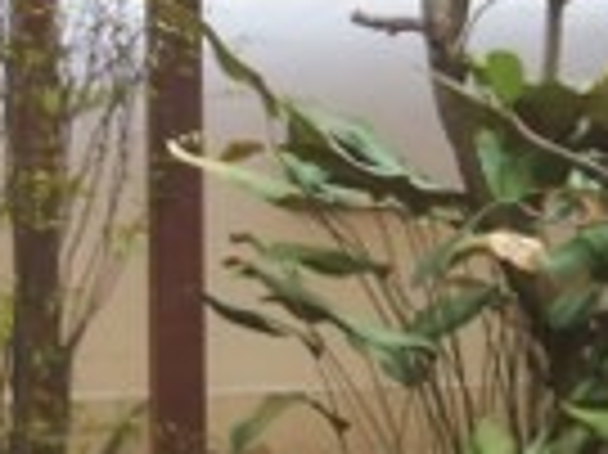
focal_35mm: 133
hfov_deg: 14.8
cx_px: 158
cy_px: 598
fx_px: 2334
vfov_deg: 10.9
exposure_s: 1/30
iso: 250
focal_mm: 5.1
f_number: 3.9
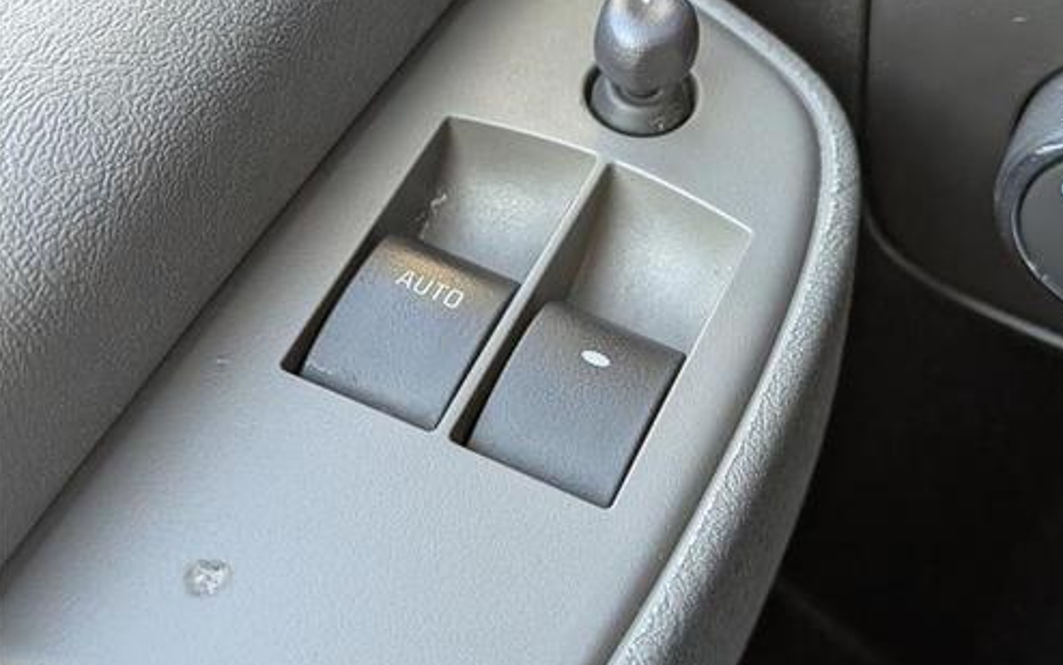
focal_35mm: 53
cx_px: 536
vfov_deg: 24.4
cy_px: 295
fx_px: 1536
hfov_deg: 38.2
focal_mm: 6.9
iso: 995
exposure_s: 1/500
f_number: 1.68
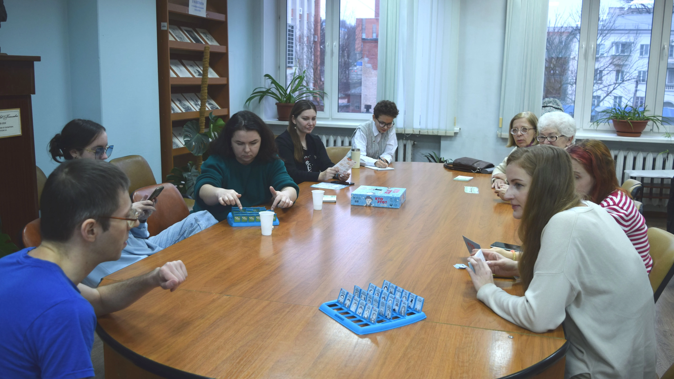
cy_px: 175
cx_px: 335
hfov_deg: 56.6
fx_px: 625
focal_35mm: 35
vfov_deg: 33.7
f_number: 4
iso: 400
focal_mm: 22
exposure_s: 1/60
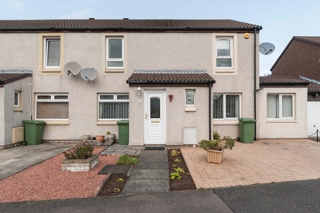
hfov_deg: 85.5
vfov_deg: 63.1
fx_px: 173
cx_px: 160
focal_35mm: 20
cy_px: 106
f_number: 11
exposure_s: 1/250
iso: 200
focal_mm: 13
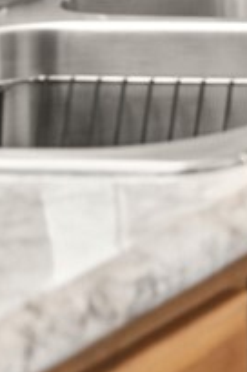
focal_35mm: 199
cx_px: 1432
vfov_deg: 9.5
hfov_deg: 4.9
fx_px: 2055
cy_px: -425
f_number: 2.8
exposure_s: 1/10
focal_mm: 24
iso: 125
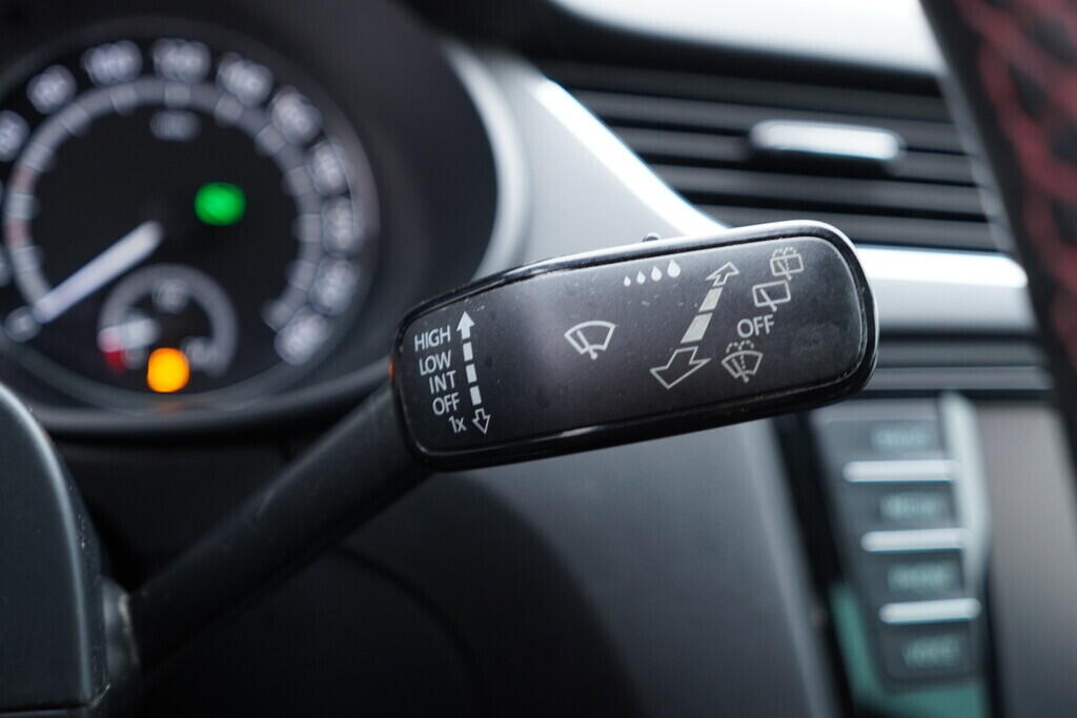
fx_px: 1077
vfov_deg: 36.9
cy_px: 359
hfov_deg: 53.1
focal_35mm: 36
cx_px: 538
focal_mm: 24
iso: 400
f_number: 2.8
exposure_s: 1/40
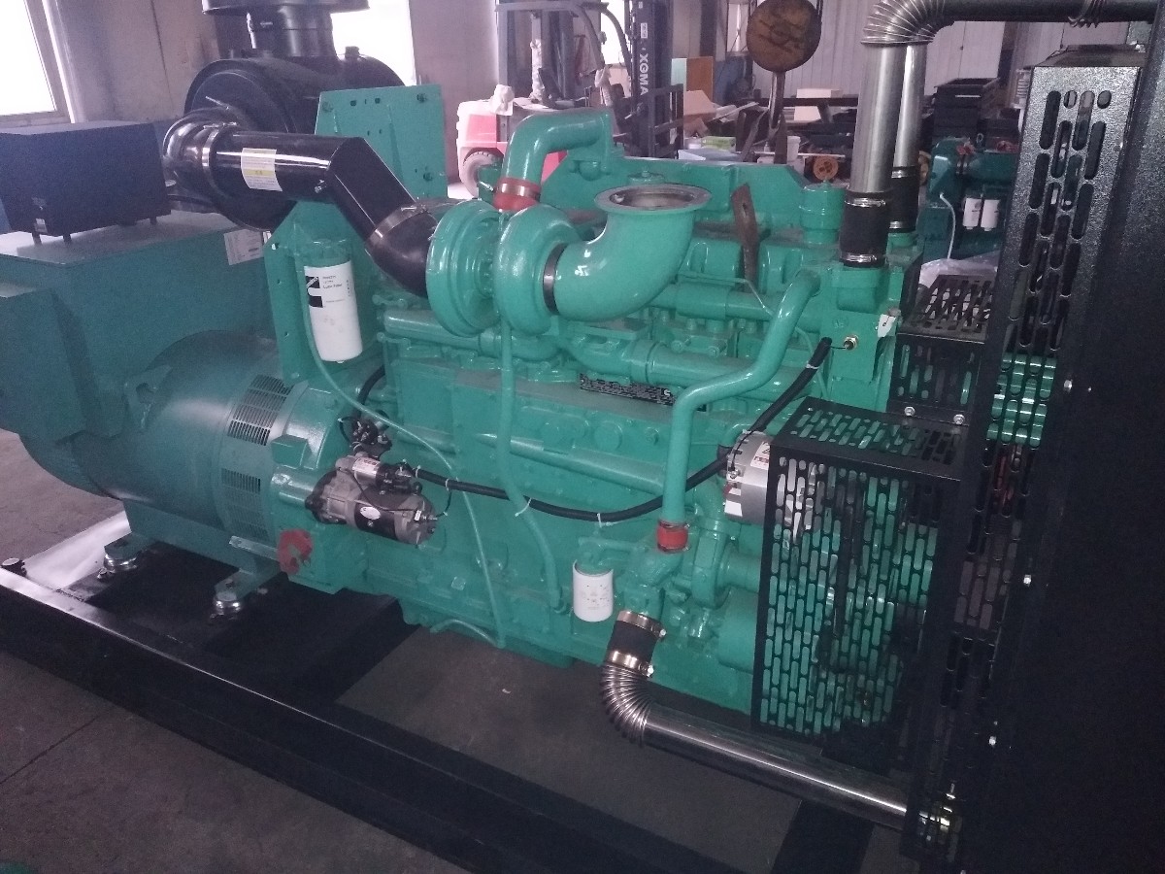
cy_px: 437
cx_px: 582
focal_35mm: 26
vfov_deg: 53.1
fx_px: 875
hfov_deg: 67.3
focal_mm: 3.88
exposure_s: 1/25
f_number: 2
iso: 400
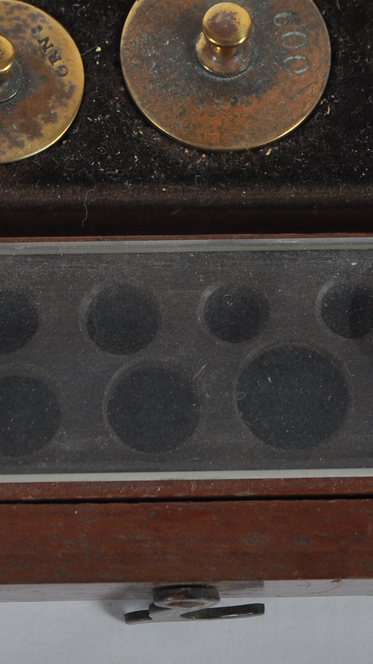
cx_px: 167
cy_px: 190
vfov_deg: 18.6
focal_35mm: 114
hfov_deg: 10.6
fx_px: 2010
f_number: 9
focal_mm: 29
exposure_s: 1/125
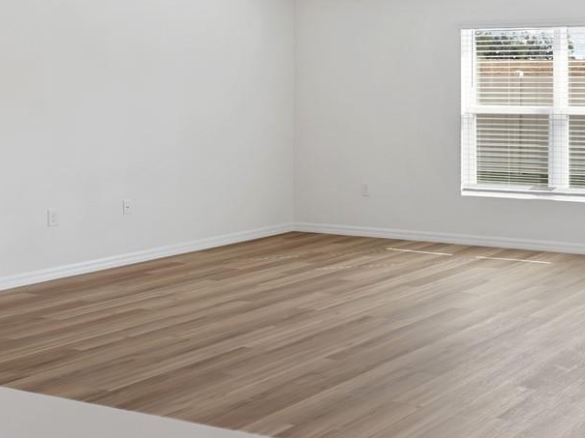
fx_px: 896
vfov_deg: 27.1
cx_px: 625
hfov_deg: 32.4
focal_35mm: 53
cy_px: 99
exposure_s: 1/60
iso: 400
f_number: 6.3
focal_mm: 10
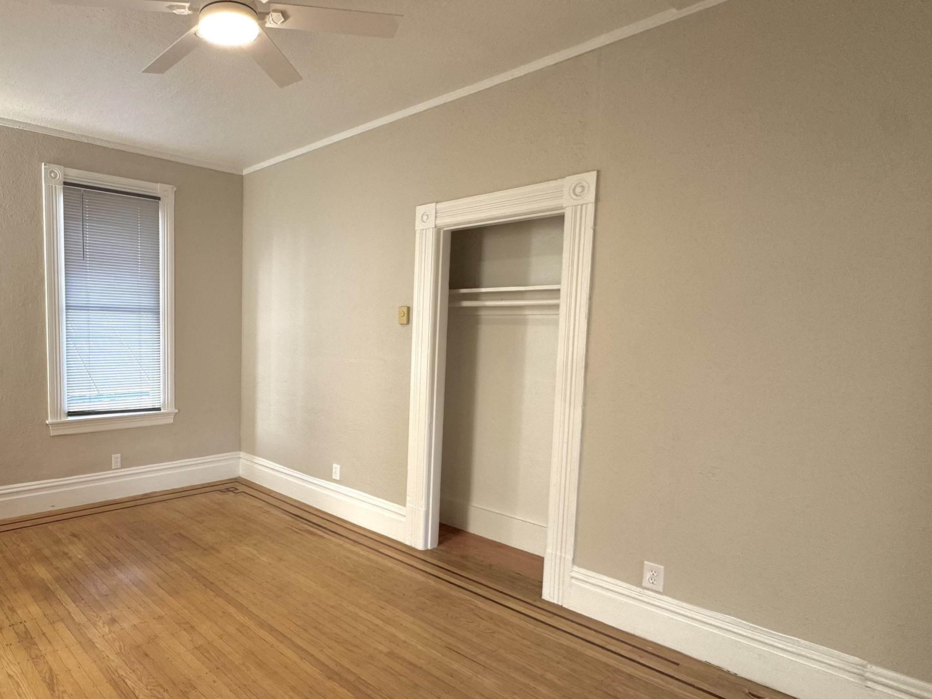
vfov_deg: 63.4
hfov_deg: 74.6
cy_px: 377
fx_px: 565
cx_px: 260
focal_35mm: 21
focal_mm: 2.22
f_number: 2.2
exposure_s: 1/99
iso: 100
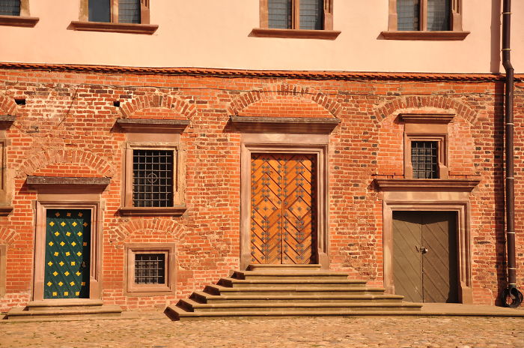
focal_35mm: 75
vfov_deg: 18.1
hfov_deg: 27.0
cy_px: 174
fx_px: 1090
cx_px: 262
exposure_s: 1/1600
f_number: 5
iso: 200
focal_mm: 50
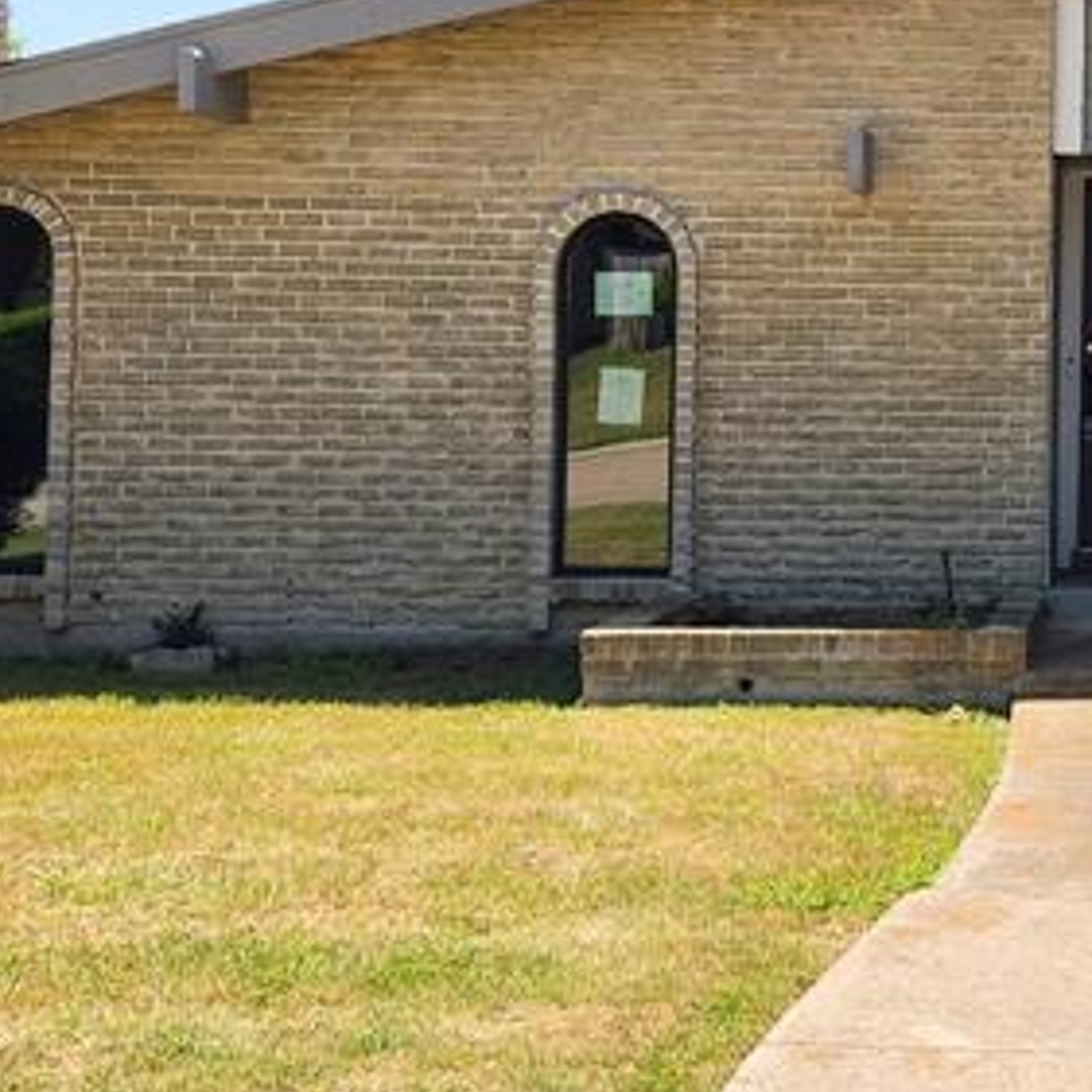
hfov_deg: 22.0
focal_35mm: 74
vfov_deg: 23.1
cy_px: 256
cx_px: 1220
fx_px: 2641
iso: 20
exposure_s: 1/1252
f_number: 1.8
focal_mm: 5.4
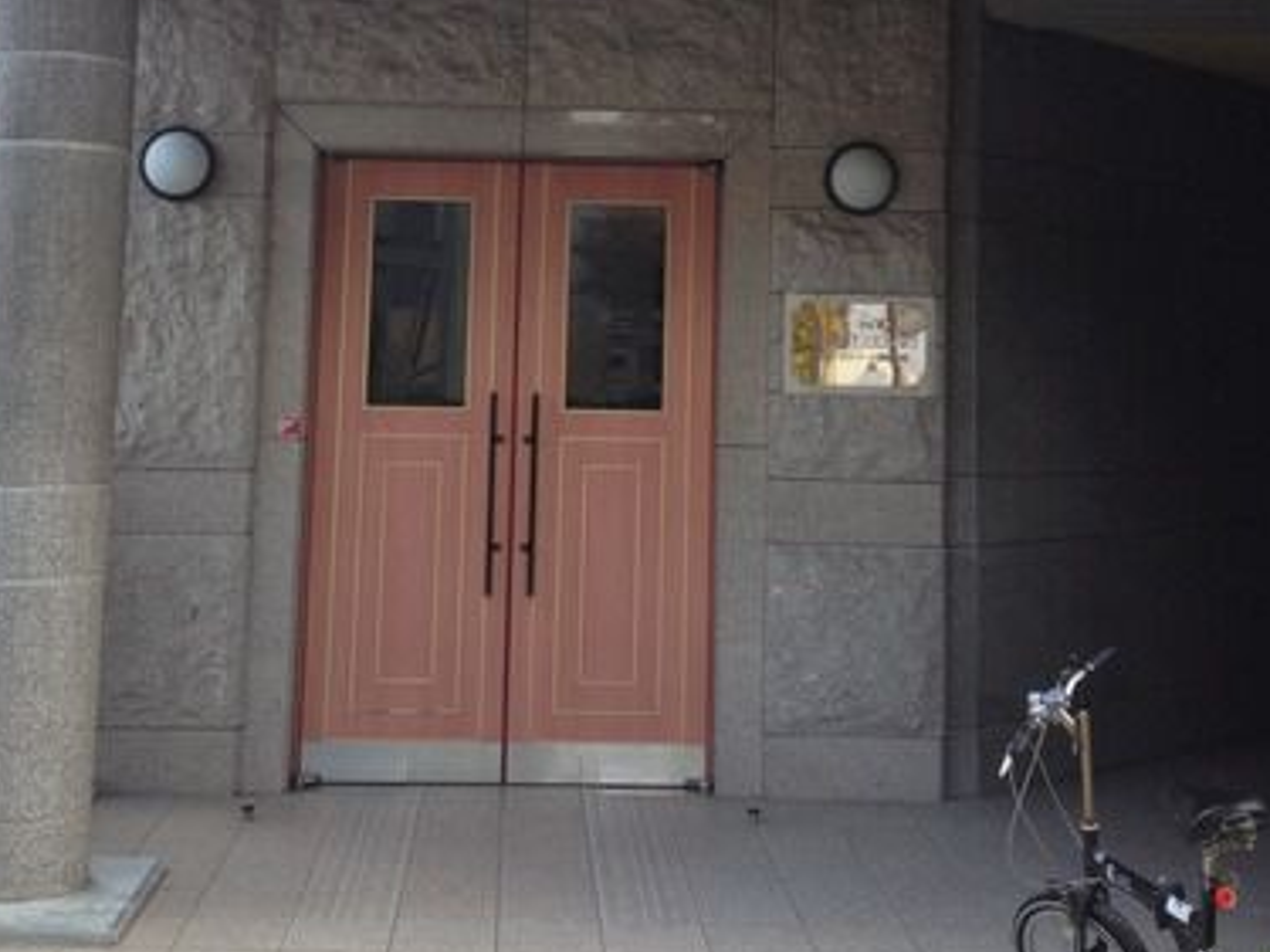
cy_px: 217
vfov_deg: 25.7
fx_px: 2054
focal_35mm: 56
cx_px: 593
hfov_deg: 34.3
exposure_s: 1/141
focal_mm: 4.28
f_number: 2.4
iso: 50
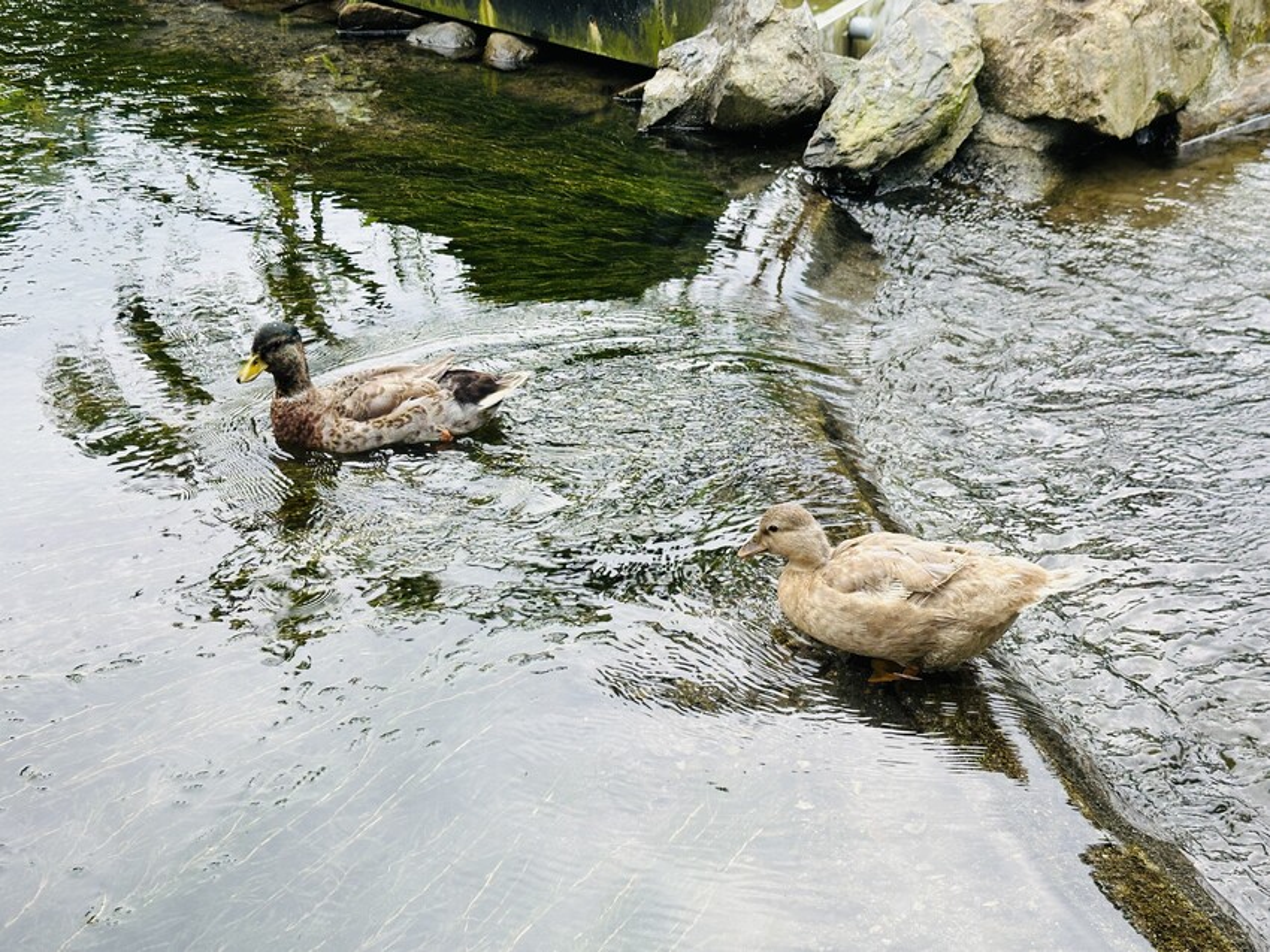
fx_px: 1761
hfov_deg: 39.7
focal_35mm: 48
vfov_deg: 30.3
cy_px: 476
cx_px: 635
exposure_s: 1/275
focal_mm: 6.86
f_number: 1.78
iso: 64
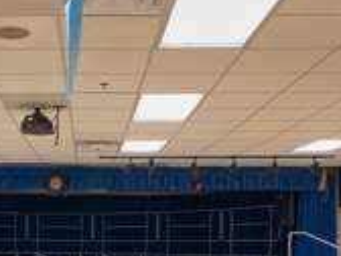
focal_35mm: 62
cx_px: 67
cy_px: 293
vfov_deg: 22.2
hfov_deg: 30.4
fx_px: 611
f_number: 1.8
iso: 64
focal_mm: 4.25
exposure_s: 1/60
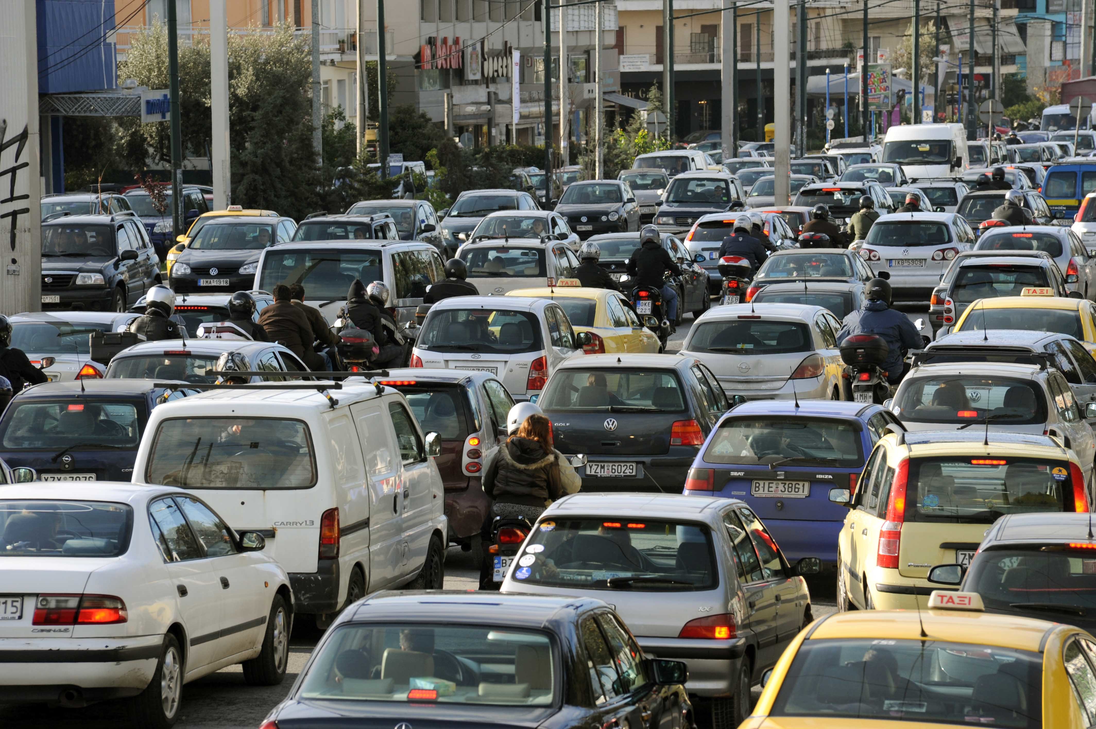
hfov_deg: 10.3
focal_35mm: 200
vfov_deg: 6.9
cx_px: 548
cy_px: 364
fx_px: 6085
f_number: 9
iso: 400
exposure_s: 1/320
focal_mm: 200
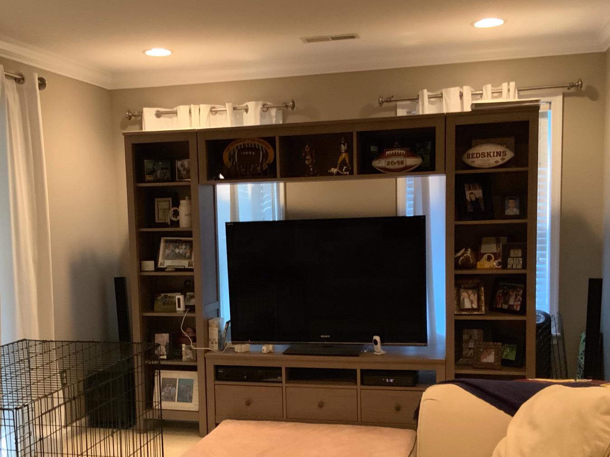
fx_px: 775
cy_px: 299
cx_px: 268
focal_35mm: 44
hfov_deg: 42.9
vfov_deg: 32.6
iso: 250
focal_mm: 3
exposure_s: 1/40
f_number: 1.8
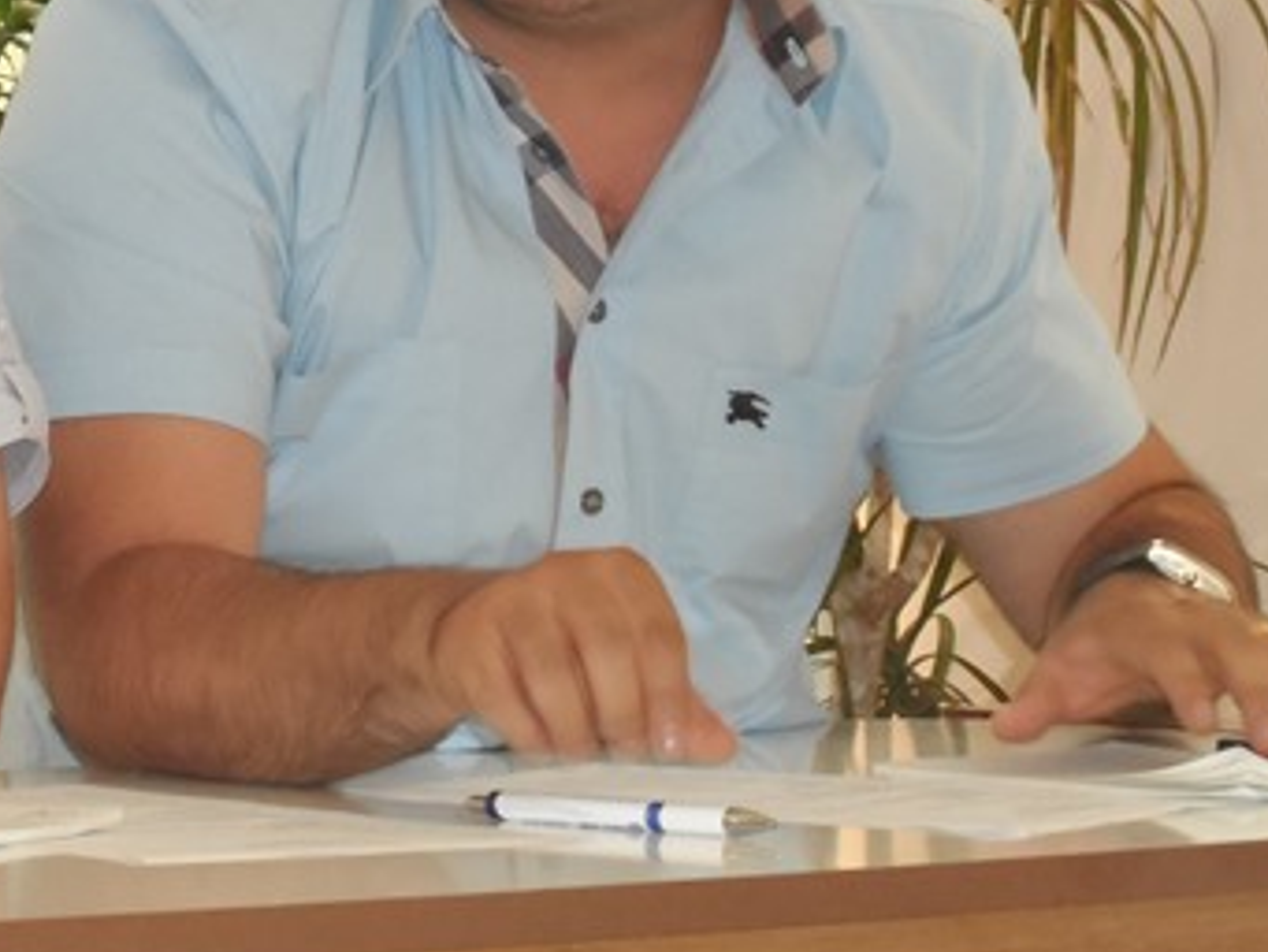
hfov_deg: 10.1
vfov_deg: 7.6
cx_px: 126
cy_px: 115
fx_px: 7145
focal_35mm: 195
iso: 640
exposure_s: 1/60
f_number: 4.6
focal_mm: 17
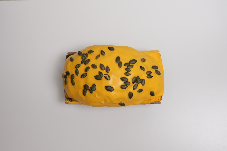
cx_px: 114
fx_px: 246
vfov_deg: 34.3
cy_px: 76
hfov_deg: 49.5
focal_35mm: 39
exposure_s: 1/160
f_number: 4
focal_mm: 26
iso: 160
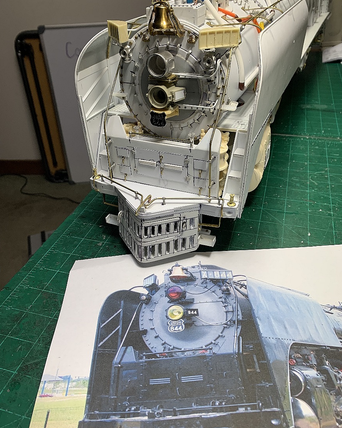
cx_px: 175
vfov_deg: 62.2
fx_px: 354
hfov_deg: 51.5
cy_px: 222
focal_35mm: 28
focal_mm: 4.25
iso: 80
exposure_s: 1/120
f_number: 1.8
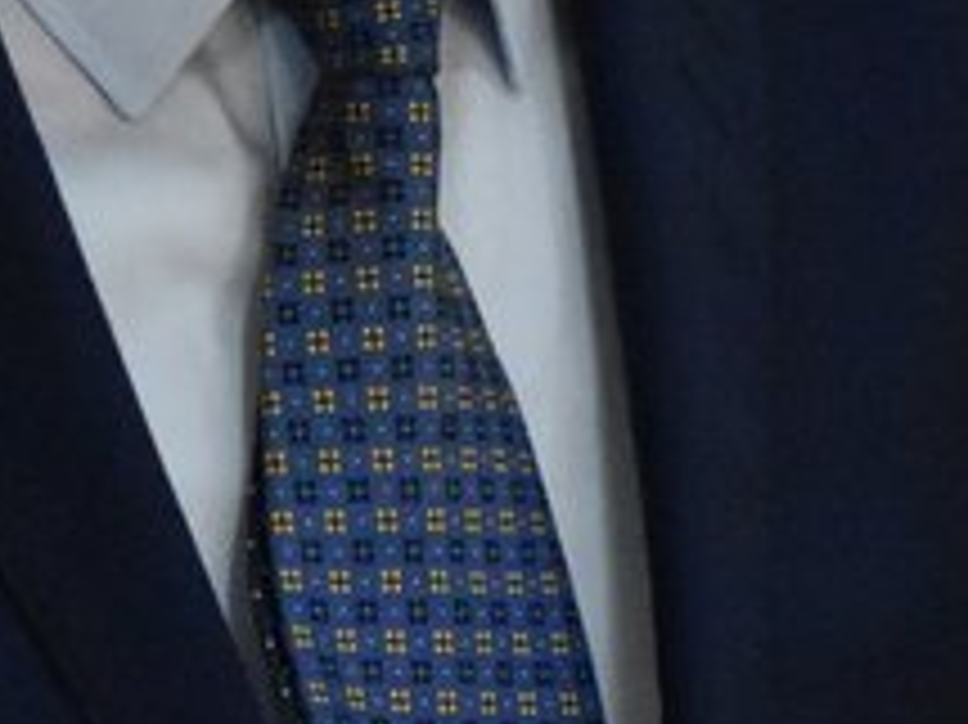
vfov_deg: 1.4
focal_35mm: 1088
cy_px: -112
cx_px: 581
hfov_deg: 1.8
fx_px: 30399
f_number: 4.8
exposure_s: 1/250
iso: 5600
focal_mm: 135
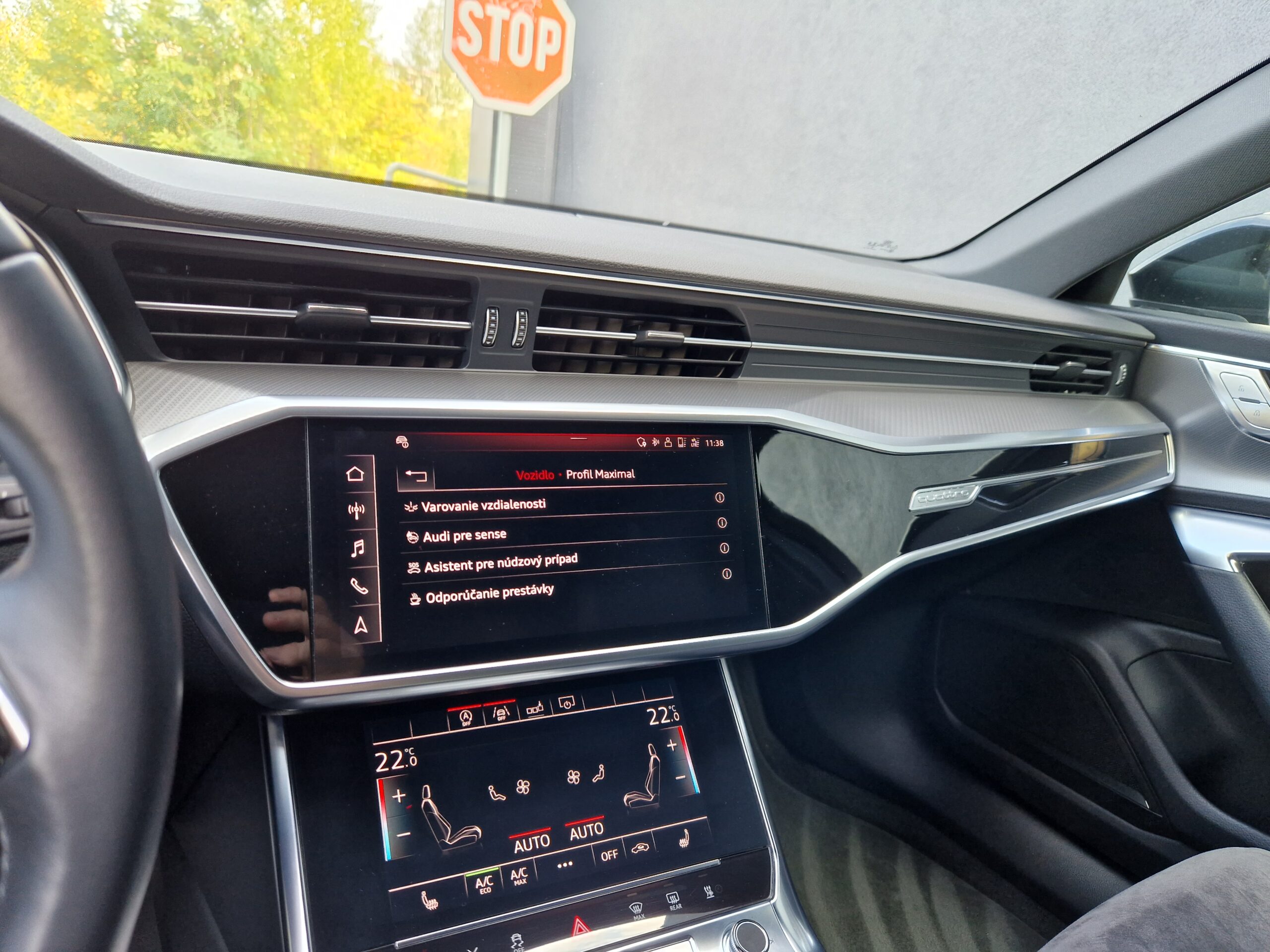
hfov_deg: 73.9
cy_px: 476
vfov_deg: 58.9
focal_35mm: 23
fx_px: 844
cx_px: 635
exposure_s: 1/180
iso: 125
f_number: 1.8
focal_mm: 5.4
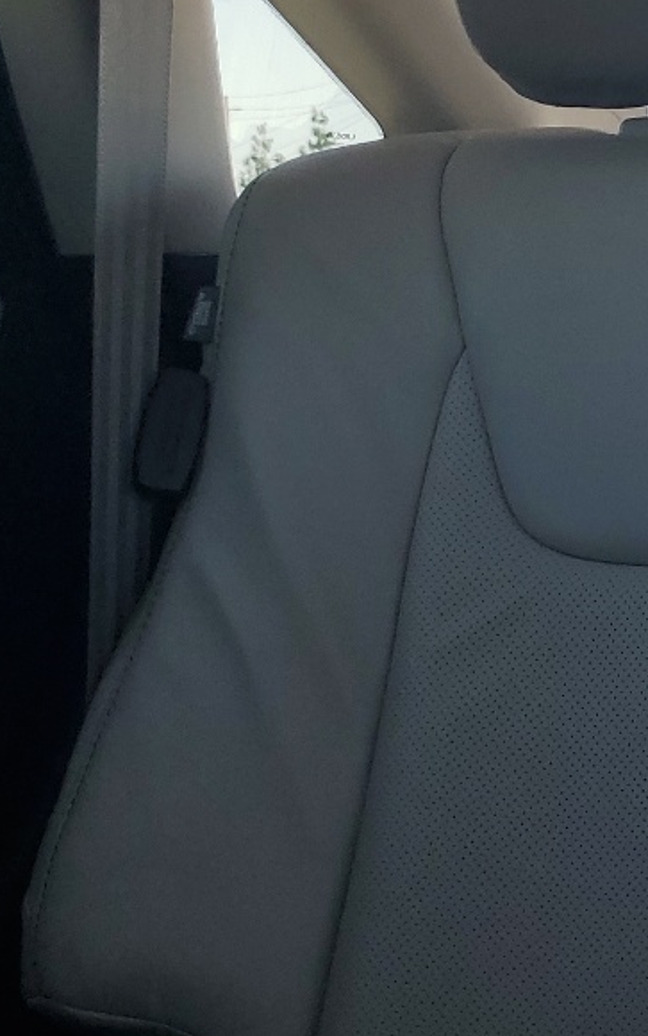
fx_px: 2145
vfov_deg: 27.1
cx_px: 1262
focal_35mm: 76
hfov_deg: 14.5
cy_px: 527
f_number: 1.5
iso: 50
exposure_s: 1/370
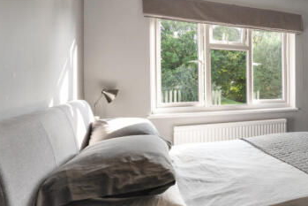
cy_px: 88
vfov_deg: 43.5
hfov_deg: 54.0
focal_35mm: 30
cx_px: 278
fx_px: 257
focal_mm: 16
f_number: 8
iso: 320
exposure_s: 2.5
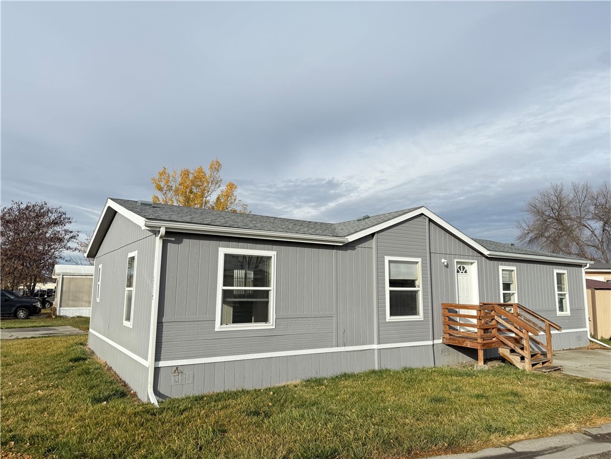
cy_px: 230
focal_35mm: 24
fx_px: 424
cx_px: 306
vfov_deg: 56.8
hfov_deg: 71.6
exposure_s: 1/3145
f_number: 1.78
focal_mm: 6.76
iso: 80
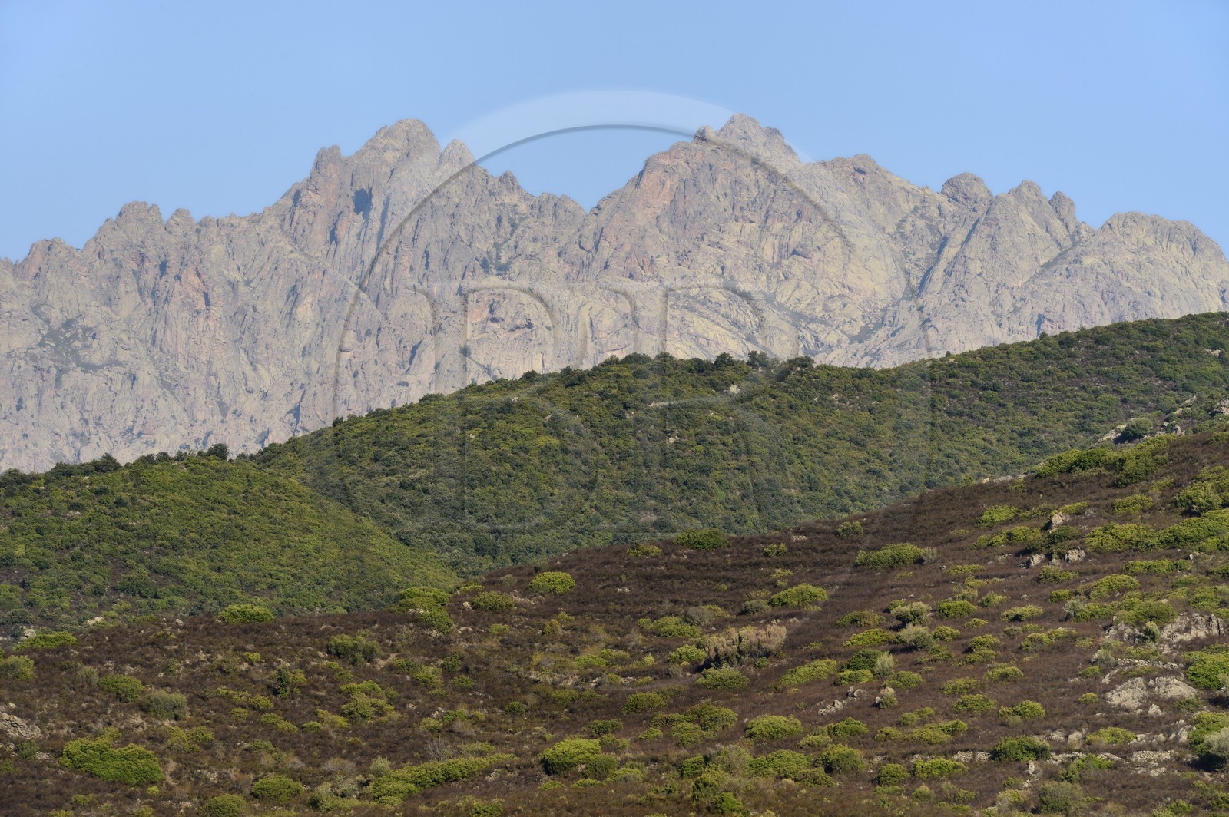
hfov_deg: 10.8
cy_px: 408
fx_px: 6481
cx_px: 614
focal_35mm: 190
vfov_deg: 7.2
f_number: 16
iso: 200
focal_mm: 190
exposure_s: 1/200
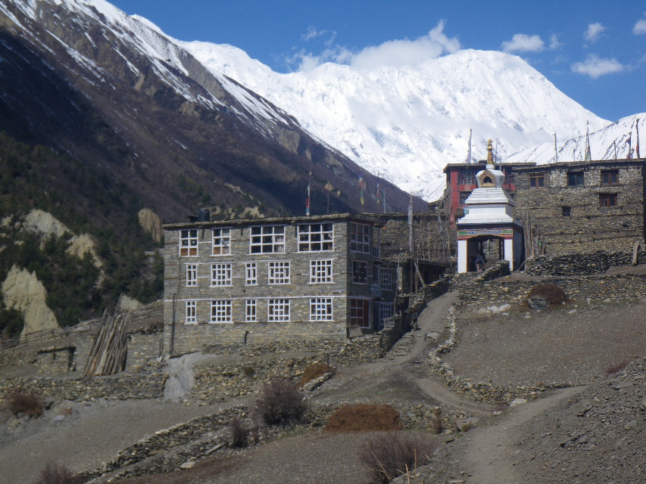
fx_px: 1437
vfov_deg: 19.1
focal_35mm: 77
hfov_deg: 25.3
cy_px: 242
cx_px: 323
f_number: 5.8
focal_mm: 13.7
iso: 50
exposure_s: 1/400
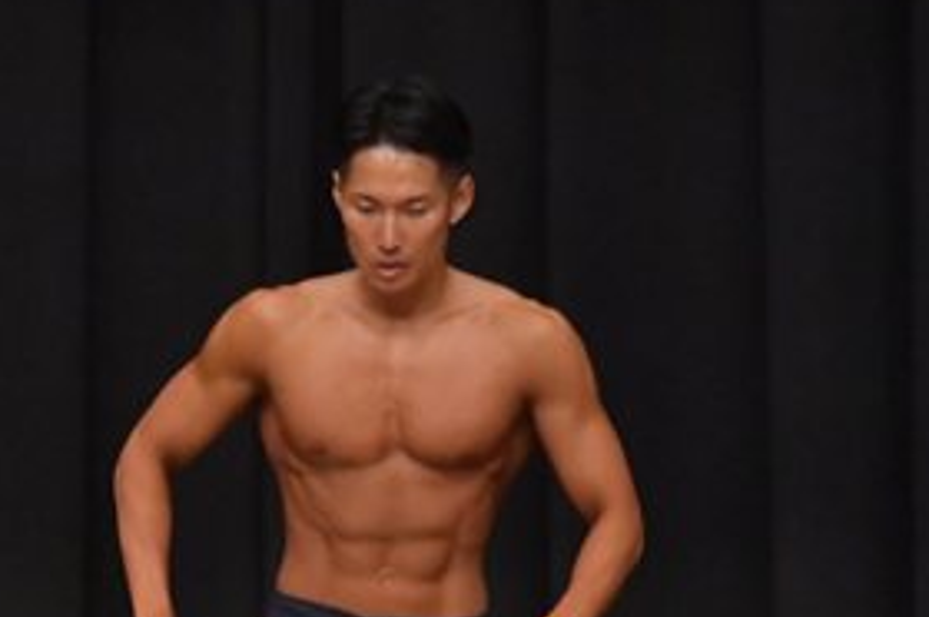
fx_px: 15491
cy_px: 756
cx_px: 61
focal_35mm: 601
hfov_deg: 3.4
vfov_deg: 2.3
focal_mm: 145
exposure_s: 1/400
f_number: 5.6
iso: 6400
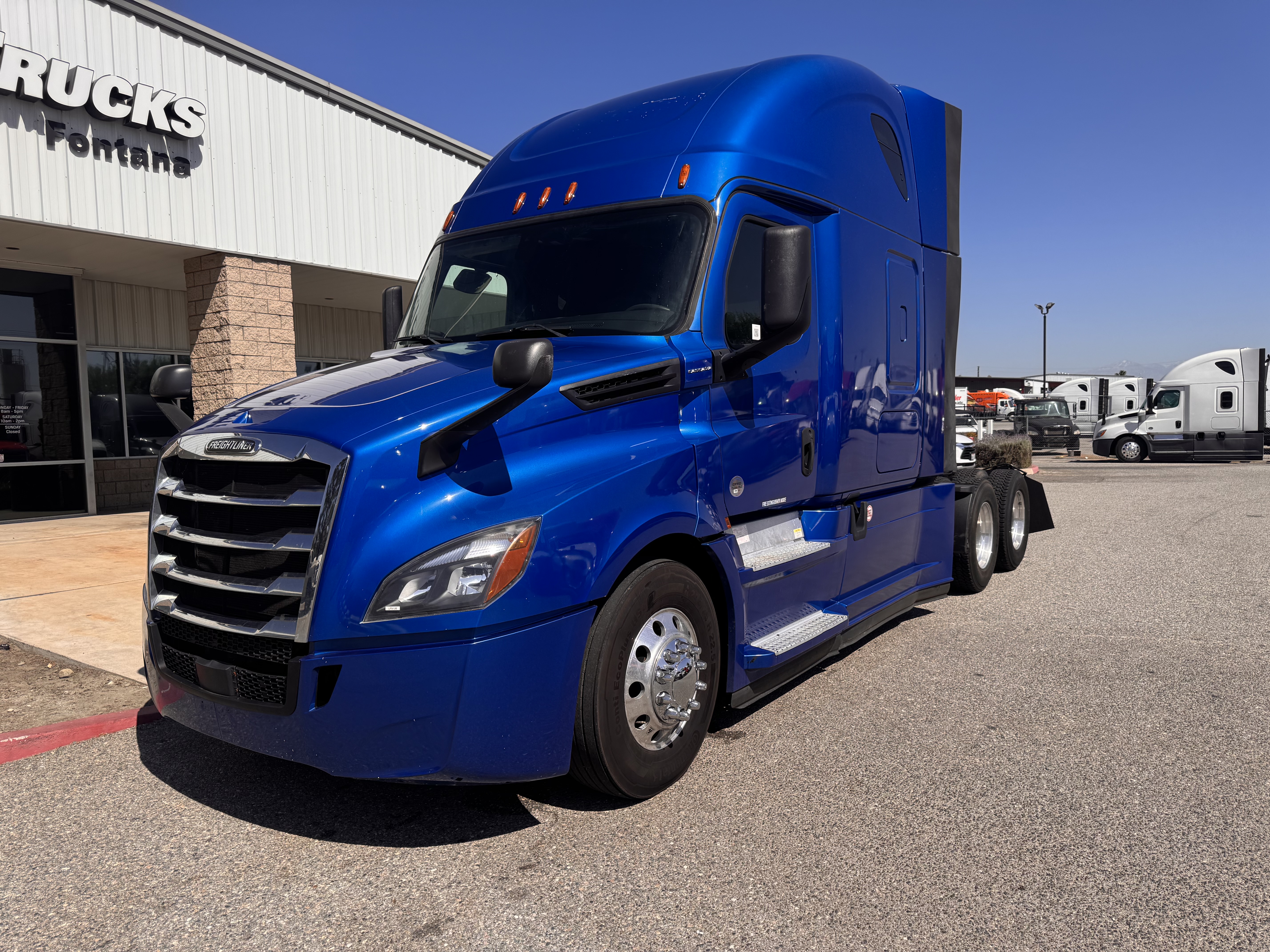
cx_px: 635
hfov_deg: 71.6
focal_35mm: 24
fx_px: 881
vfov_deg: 56.8
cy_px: 476
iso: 80
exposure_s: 1/4608
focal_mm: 6.76
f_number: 1.78
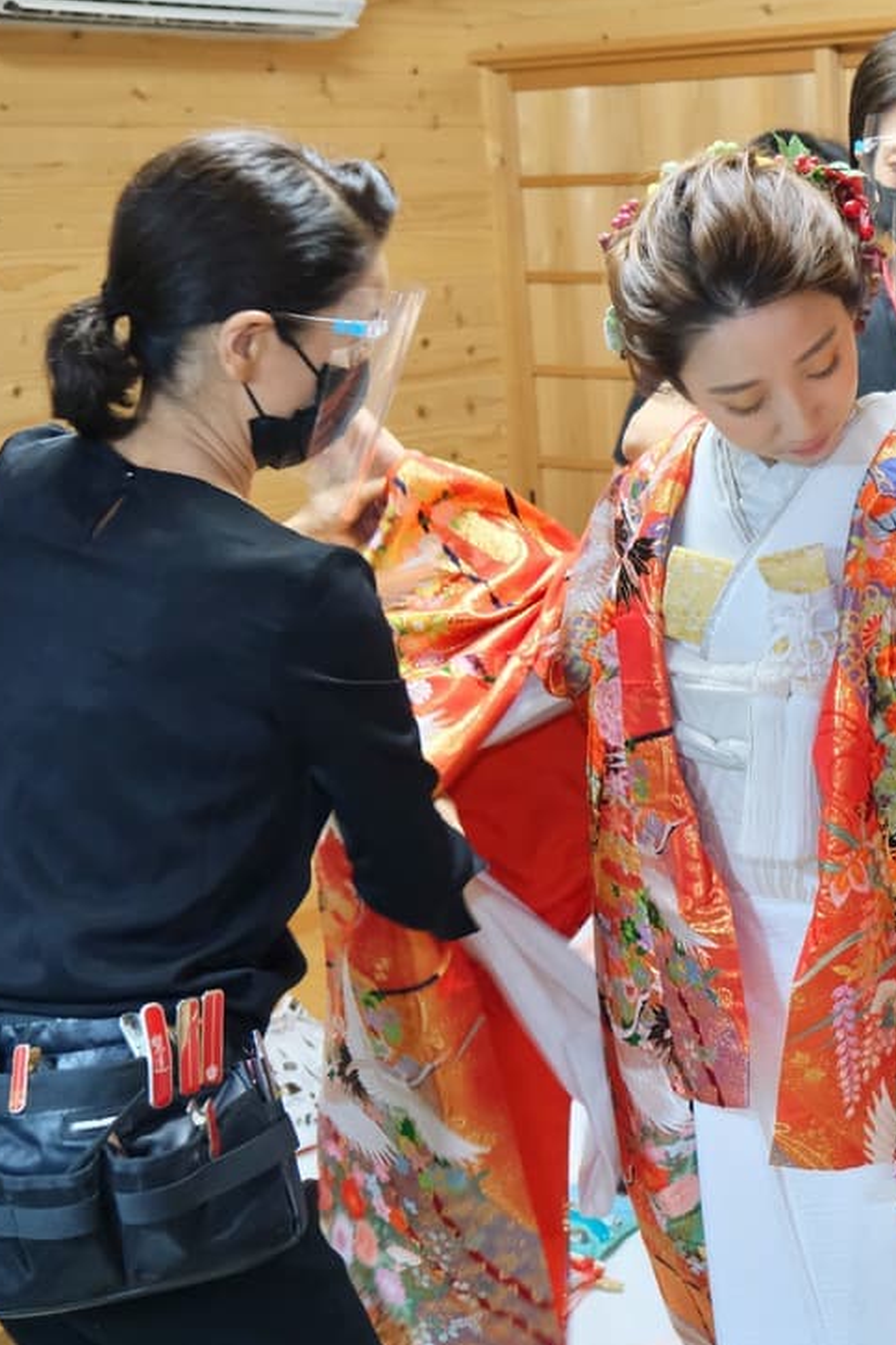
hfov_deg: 24.3
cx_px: 903
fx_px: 1979
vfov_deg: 37.5
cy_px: 673
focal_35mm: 53
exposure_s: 1/60
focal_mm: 23.5
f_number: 4
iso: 3200
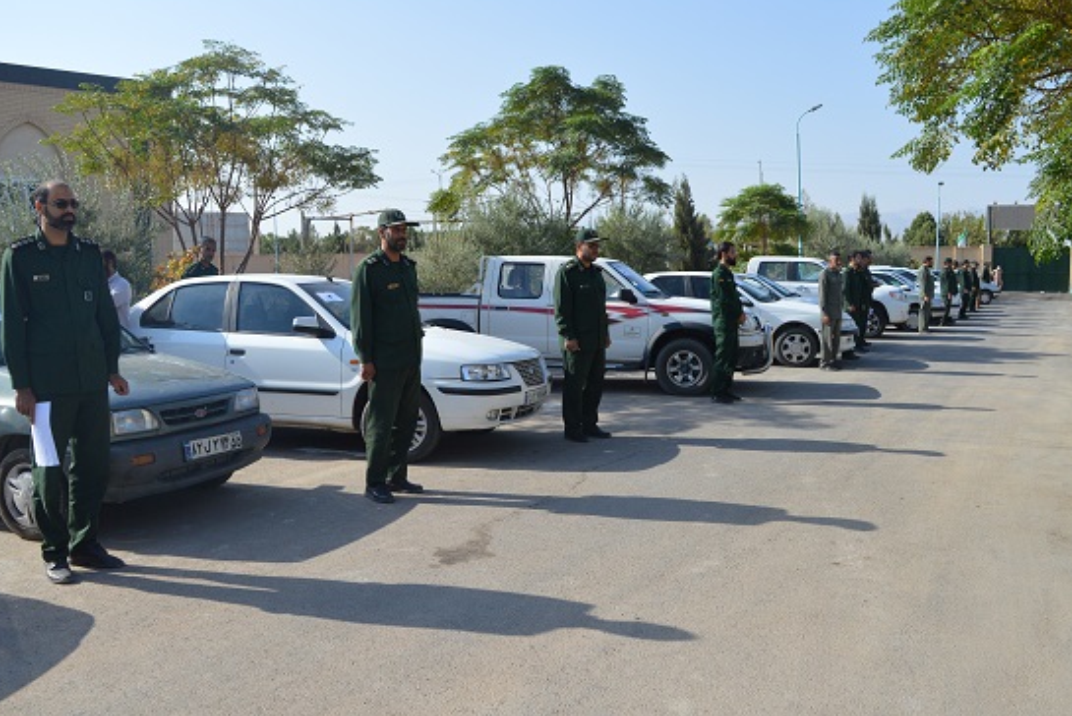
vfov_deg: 40.0
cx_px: 496
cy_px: 356
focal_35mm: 33
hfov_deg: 57.1
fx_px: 983
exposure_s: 1/1600
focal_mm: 20
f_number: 6.3
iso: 400
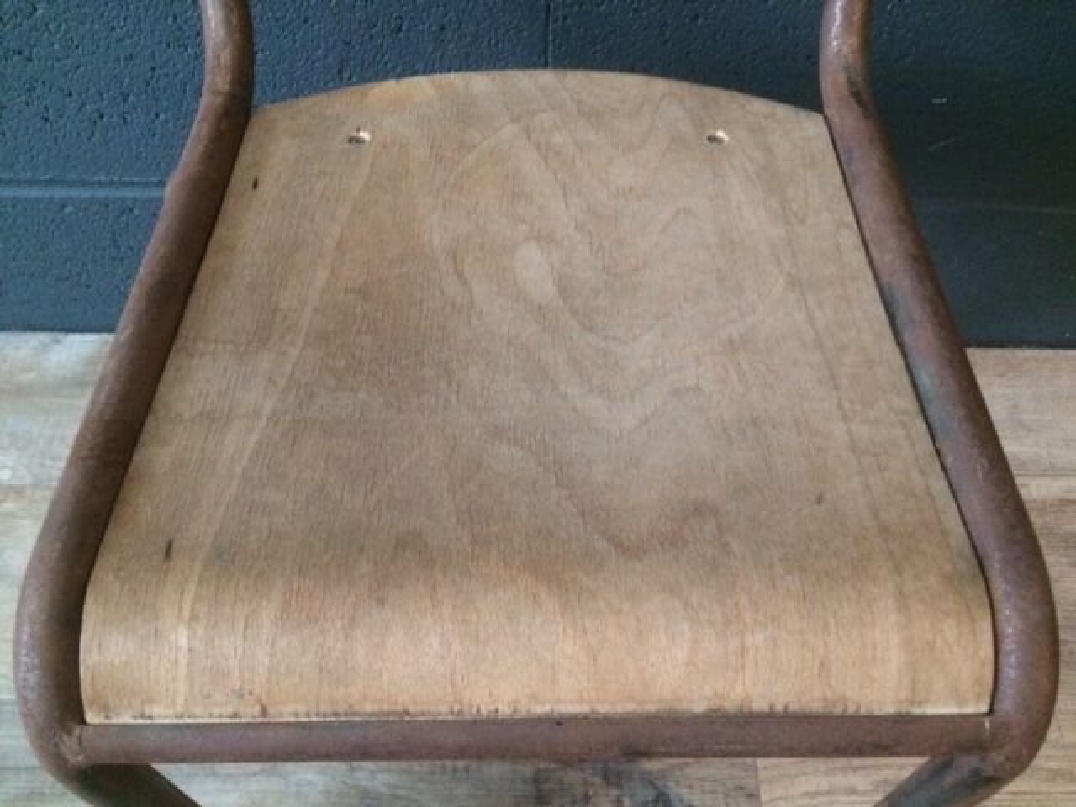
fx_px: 901
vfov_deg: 48.2
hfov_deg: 61.7
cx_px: 538
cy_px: 404
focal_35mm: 29
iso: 400
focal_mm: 4.15
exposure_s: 1/17
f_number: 2.2
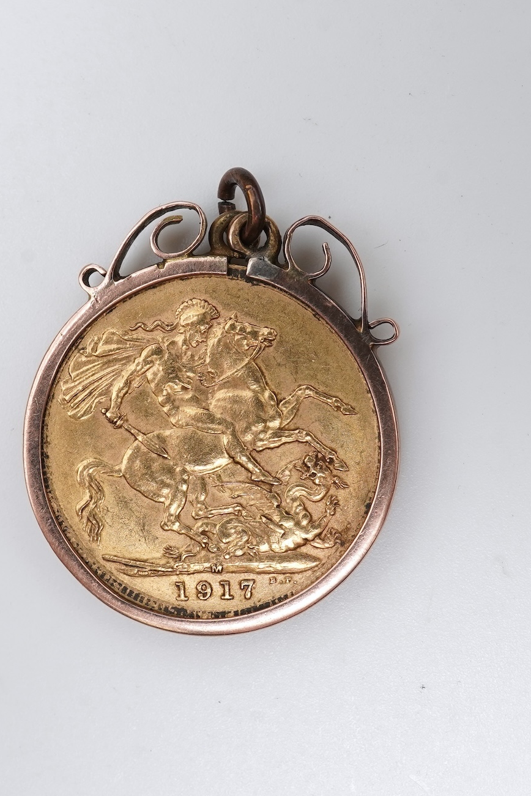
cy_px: 399
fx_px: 1504
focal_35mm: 68
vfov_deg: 29.7
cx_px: 237
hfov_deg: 20.0
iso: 400
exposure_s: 1/125
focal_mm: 30
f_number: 18
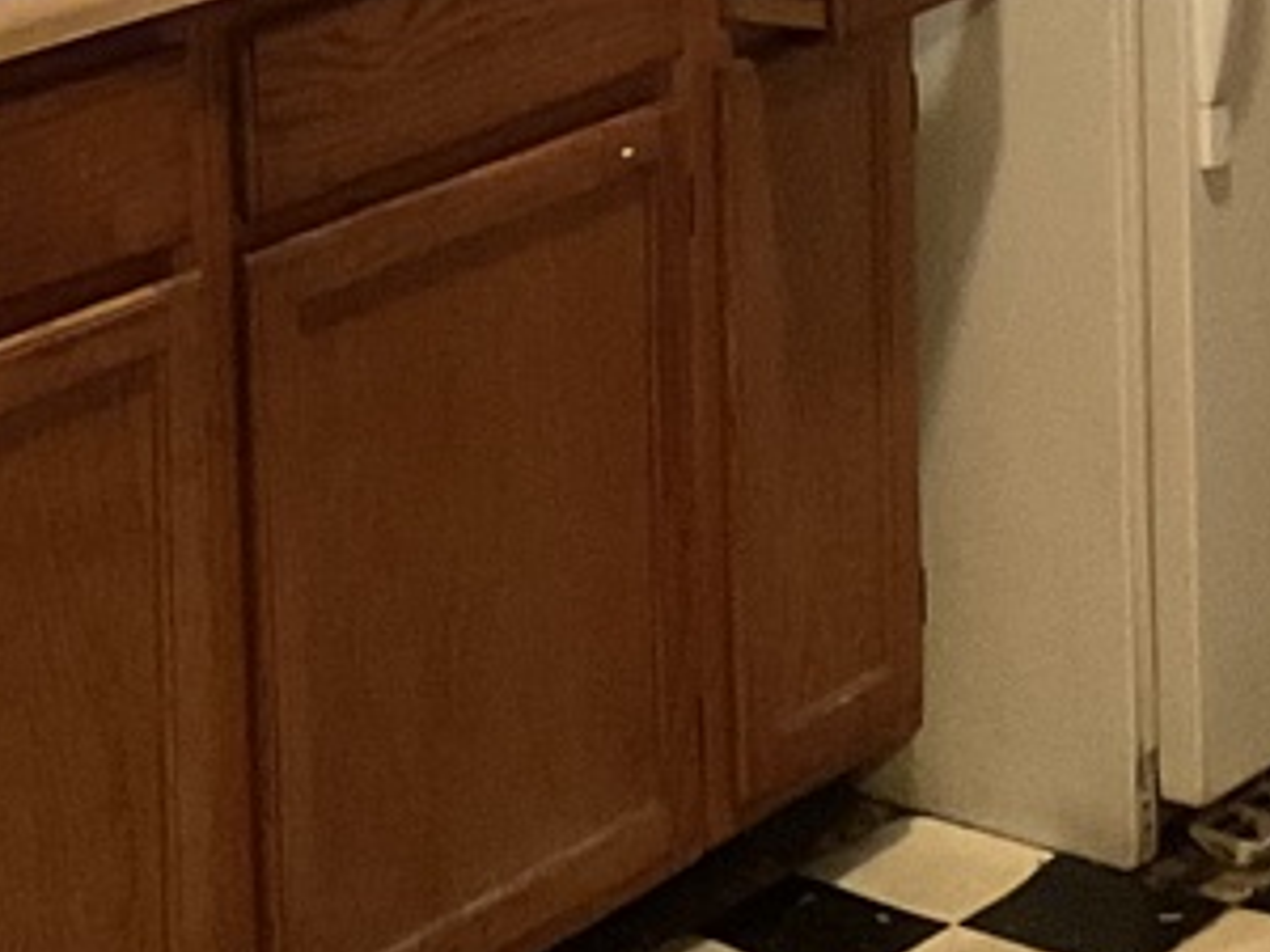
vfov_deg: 10.4
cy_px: -368
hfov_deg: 14.2
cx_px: 351
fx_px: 5100
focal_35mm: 139
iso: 400
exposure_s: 1/30
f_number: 1.8
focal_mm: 3
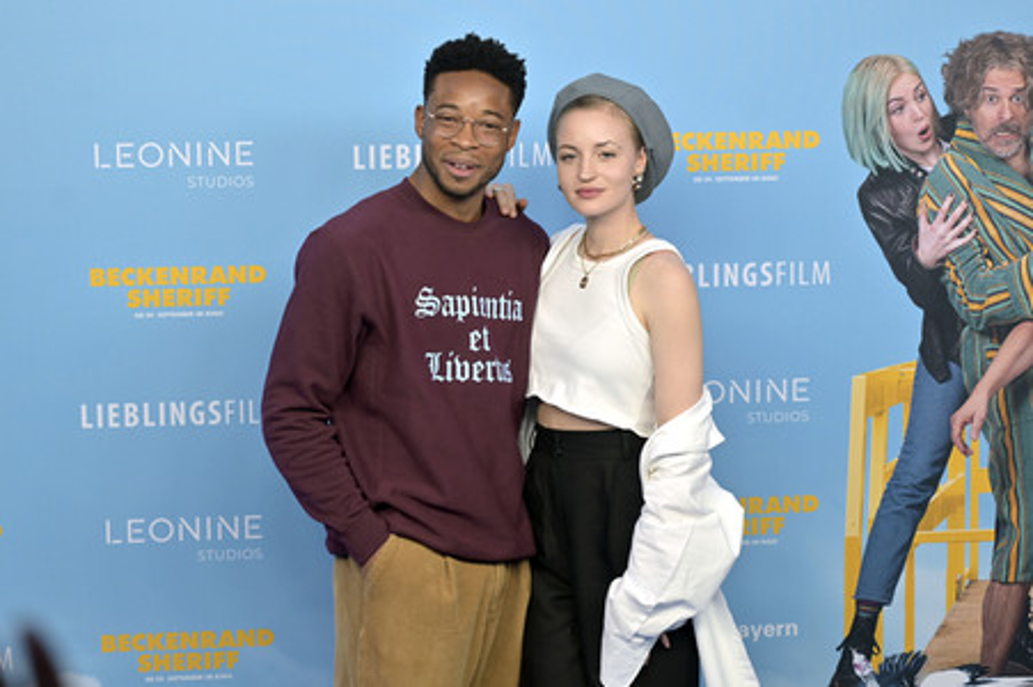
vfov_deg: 19.4
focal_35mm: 70
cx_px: 516
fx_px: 2007
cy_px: 344
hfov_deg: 28.9
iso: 160
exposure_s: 1/200
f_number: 4
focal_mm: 70
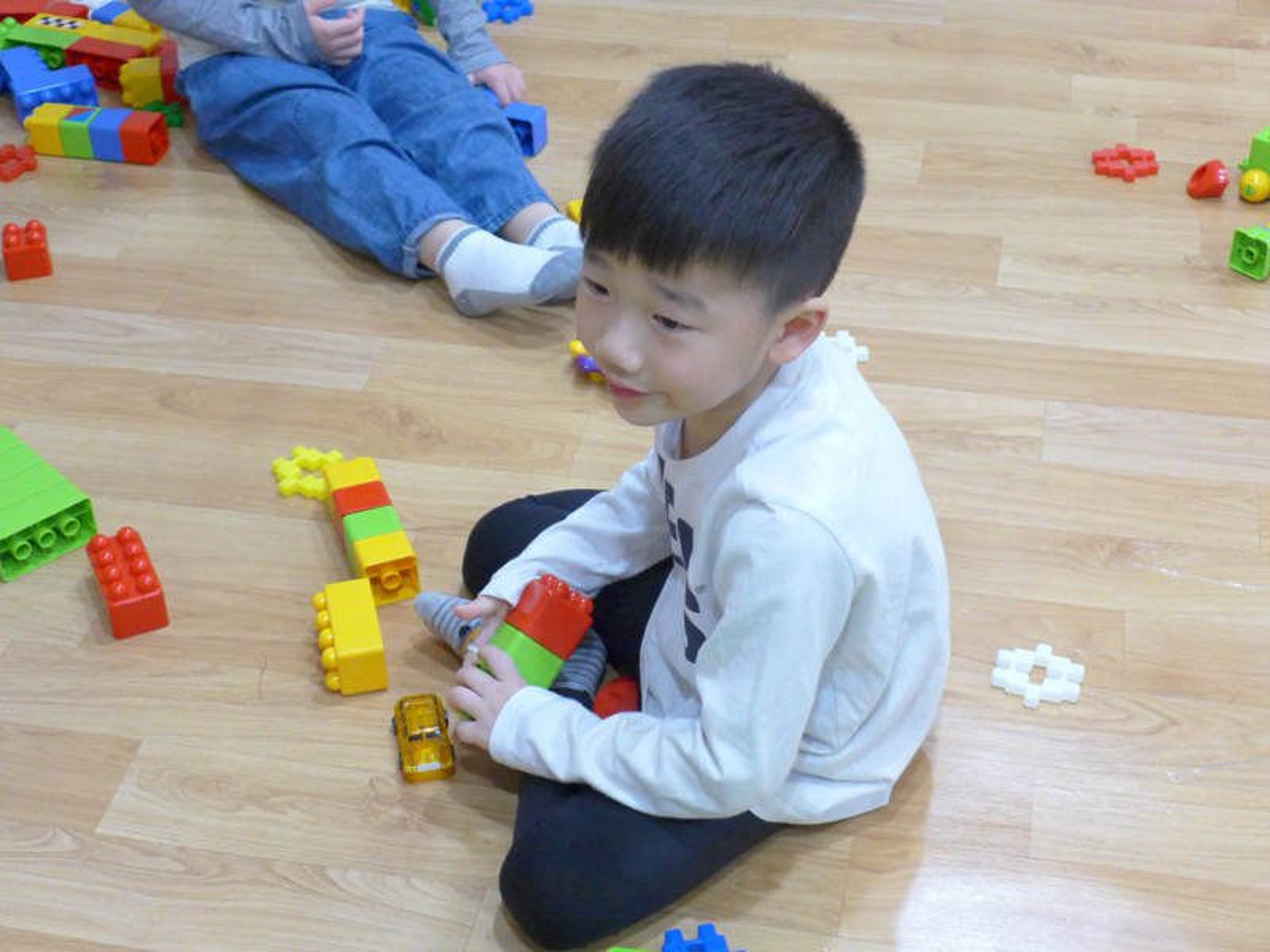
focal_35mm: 60
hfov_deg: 32.2
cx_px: 635
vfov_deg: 24.4
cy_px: 476
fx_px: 2201
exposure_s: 1/400
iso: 1250
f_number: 2
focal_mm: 11.8
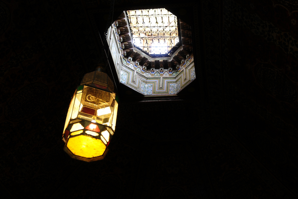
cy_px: 100
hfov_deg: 42.3
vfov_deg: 28.9
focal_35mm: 46
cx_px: 149
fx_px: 385
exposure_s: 1/25
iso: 640
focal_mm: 31
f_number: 3.2
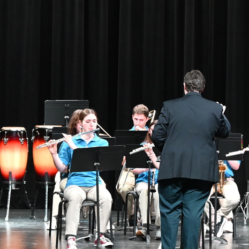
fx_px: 2360
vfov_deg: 6.0
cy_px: 125
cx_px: 201
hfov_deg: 6.0
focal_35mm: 290
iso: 7200
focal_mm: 155
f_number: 6.3
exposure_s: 1/160
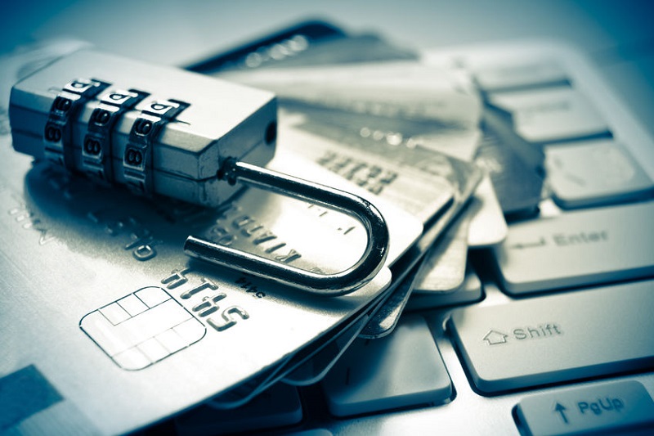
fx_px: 1498
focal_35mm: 82
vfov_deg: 16.5
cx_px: 327
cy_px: 218
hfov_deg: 24.6
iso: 100
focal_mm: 55
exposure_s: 1/5
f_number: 7.1
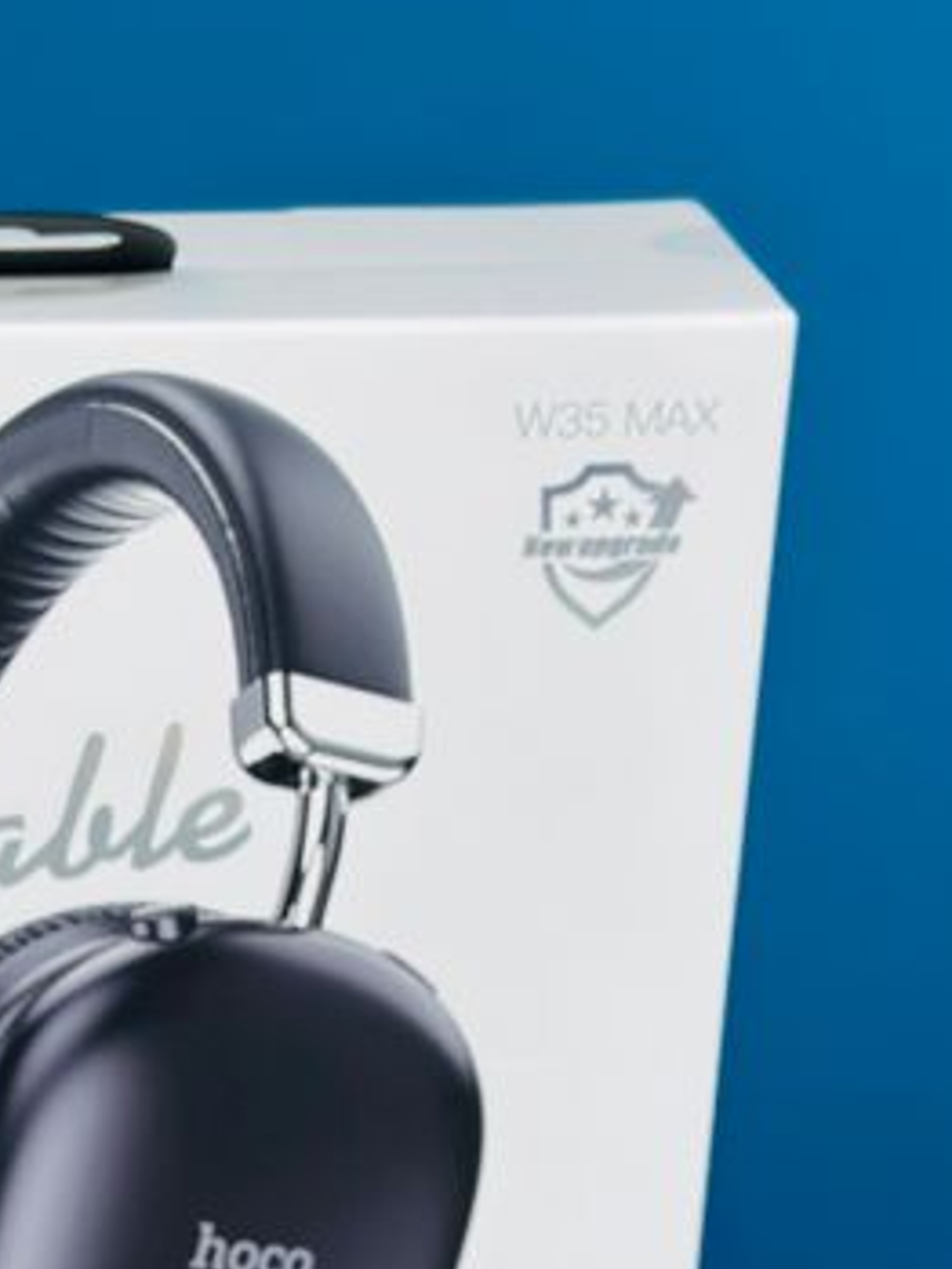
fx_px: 4031
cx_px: 116
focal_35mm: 110
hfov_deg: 13.4
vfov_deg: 17.3
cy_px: 1367
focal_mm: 6.86
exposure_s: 1/100
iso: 100
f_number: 1.78
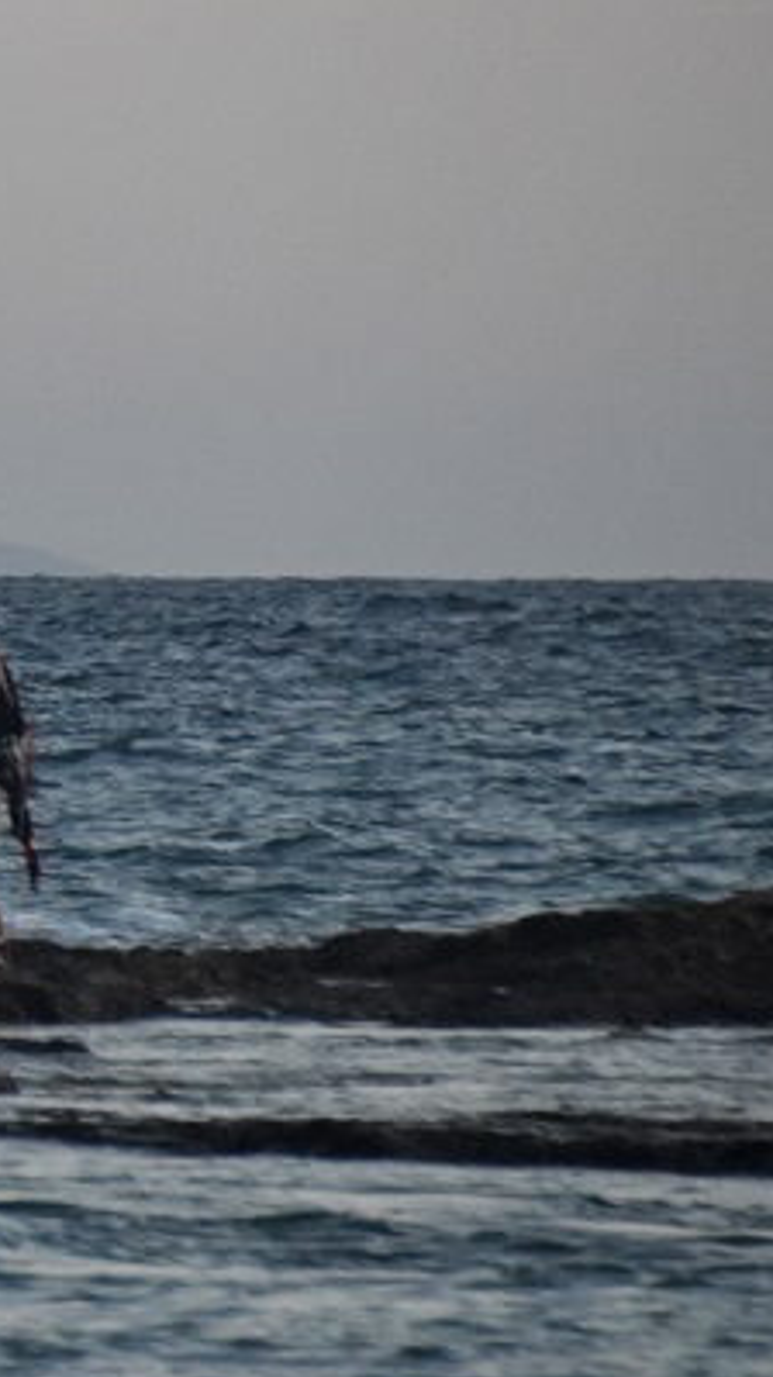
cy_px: 393
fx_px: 32369
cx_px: -904
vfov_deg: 2.4
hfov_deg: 1.4
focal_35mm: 887
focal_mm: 220
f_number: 6.3
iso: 1600
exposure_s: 1/500
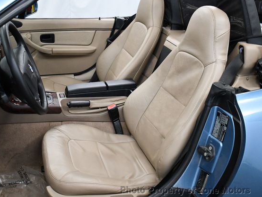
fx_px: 303
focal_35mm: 40
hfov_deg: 46.7
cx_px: 115
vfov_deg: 36.0
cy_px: 98
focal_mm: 18
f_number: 3.5
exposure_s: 1/125
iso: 1800
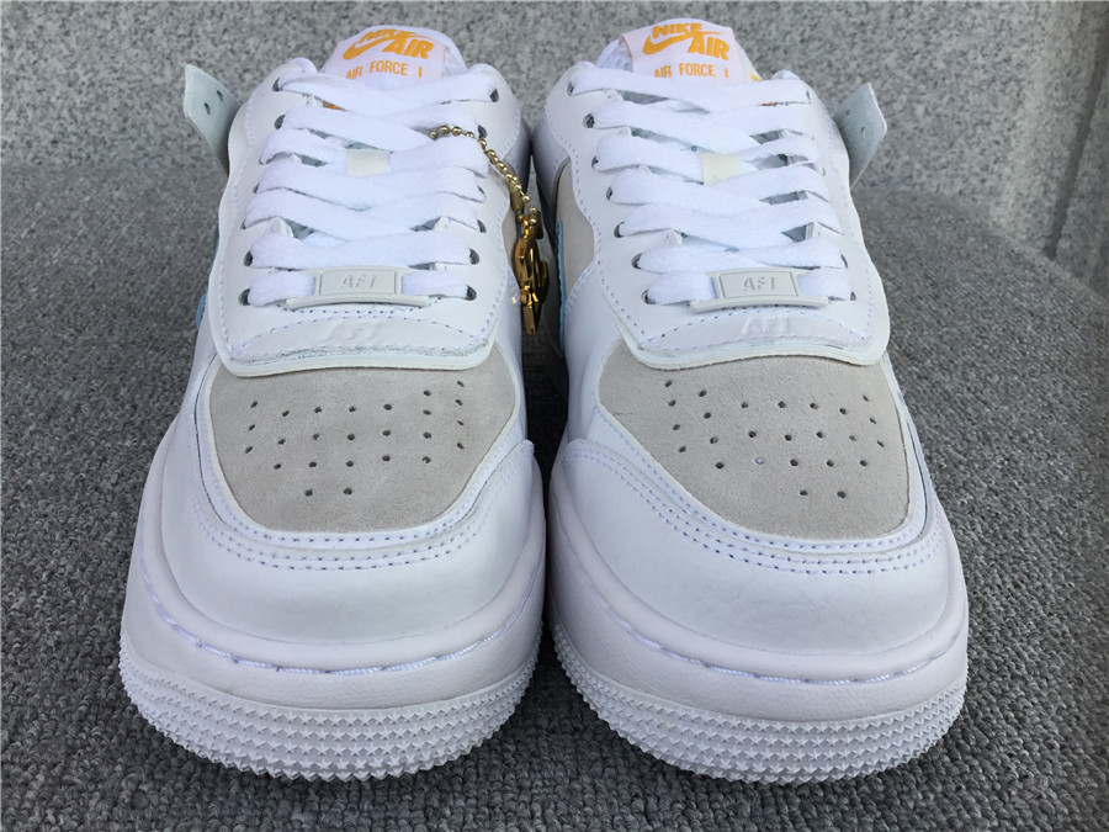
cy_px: 416
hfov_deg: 58.4
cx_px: 554
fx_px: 993
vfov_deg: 45.4
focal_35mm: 31
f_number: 2.4
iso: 25
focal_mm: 3.3
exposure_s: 1/578
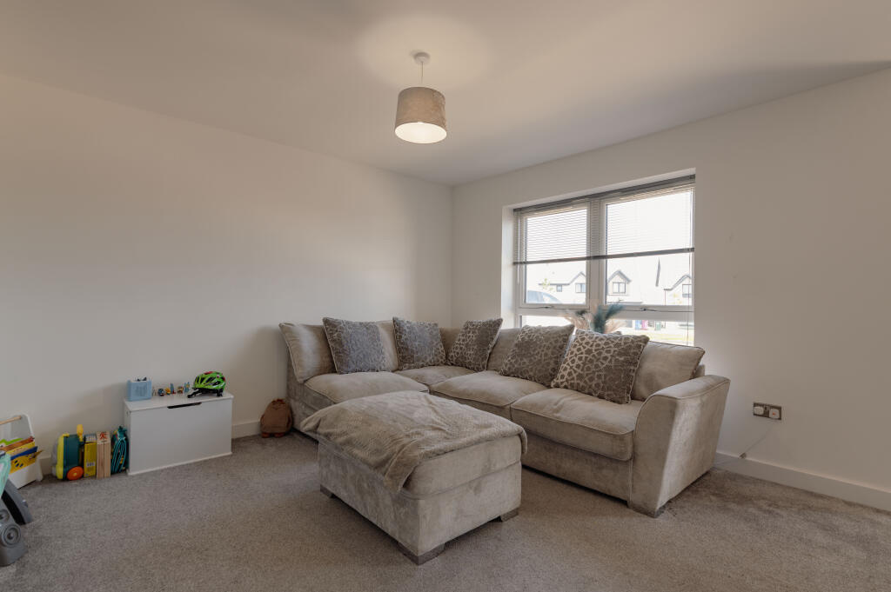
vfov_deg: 70.3
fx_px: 420
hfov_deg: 93.3
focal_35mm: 17
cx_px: 446
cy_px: 296
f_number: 8
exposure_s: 1/15
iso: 100
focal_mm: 17
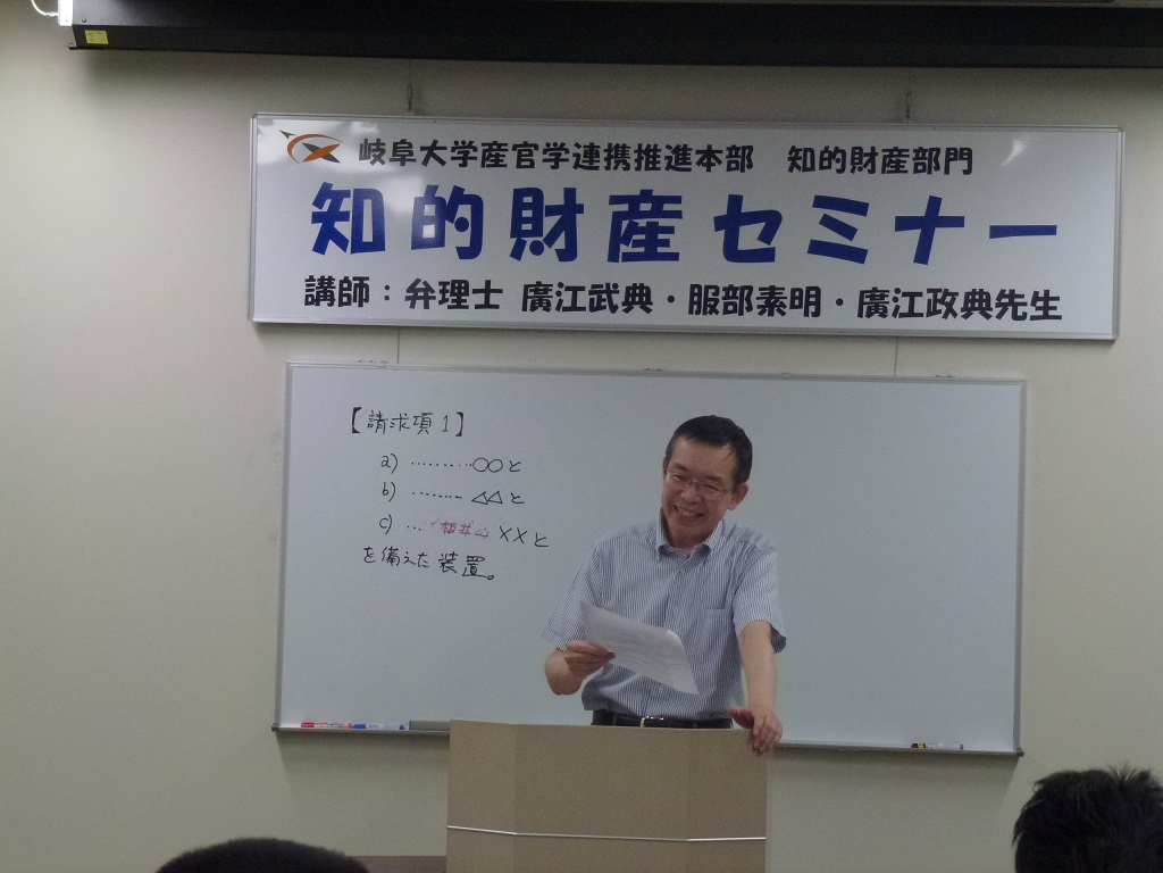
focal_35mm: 104
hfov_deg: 18.9
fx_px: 3494
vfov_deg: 14.2
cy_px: 436
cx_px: 582
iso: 400
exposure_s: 1/60
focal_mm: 18.7
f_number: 5
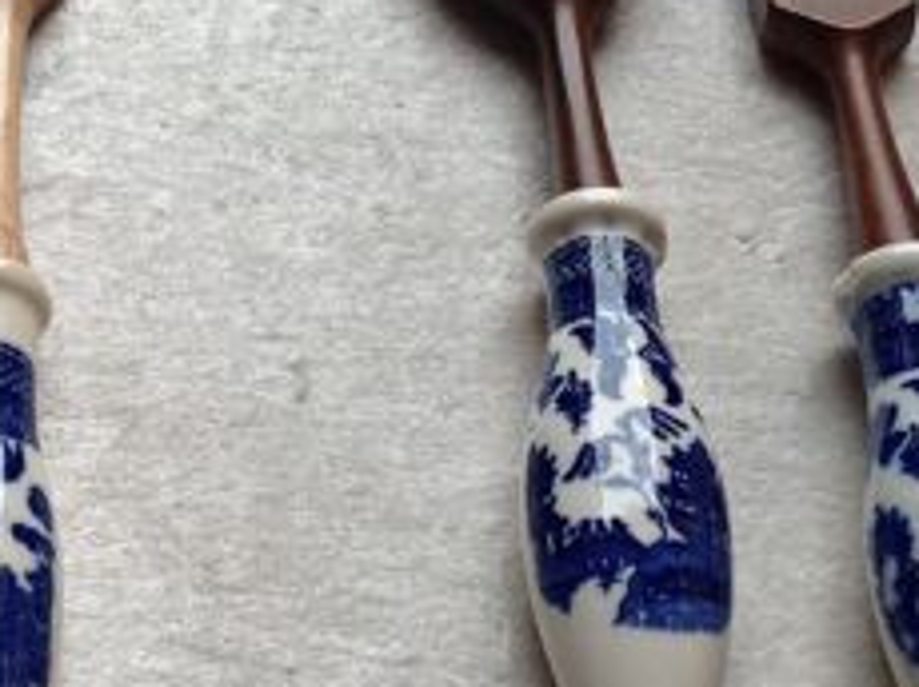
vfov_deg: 20.1
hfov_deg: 26.5
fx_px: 1936
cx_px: 288
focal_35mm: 73
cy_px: 345
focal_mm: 4.28
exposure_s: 1/15
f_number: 2.4
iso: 100
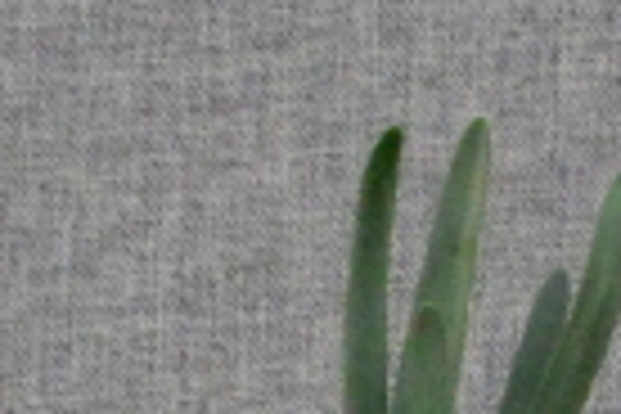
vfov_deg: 2.0
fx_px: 11936
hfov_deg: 3.0
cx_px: 729
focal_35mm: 692
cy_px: 1406
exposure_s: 1/250
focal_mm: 62
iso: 6400
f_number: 22
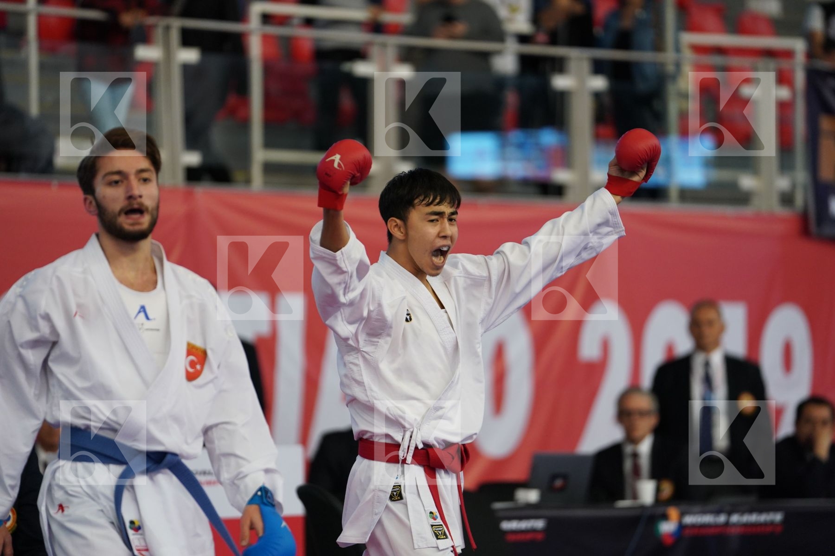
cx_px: 418
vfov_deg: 6.9
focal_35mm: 200
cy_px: 278
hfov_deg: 10.3
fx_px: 4639
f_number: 2.8
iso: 1600
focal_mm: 200
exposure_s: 1/1000
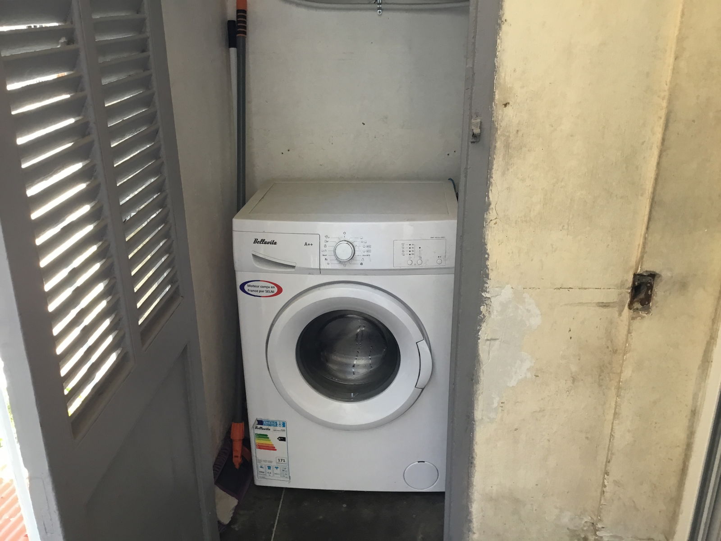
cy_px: 270
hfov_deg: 58.4
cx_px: 360
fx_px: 646
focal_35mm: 31
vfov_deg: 45.4
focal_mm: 3.3
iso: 32
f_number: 2.4
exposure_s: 1/33
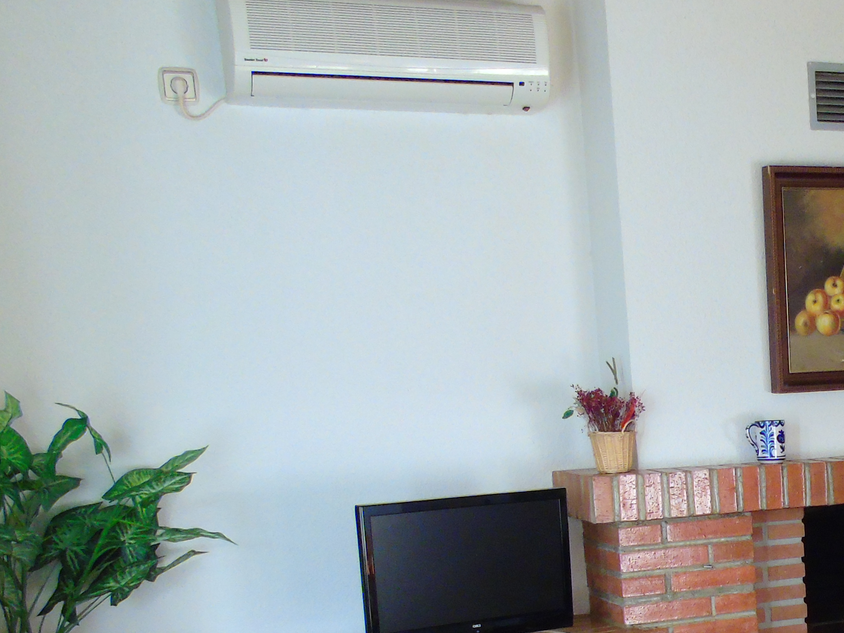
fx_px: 1512
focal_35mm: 62
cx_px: 886
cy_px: 653
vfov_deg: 22.6
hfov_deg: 28.8
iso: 250
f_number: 3.4
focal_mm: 4.4
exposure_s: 1/30
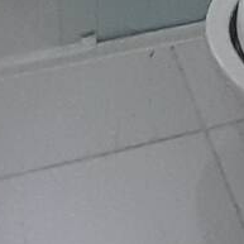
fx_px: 893
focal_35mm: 112
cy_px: -412
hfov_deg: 15.4
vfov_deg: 11.5
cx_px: 206
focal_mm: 1.46
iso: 160
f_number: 2.2
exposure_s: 1/30
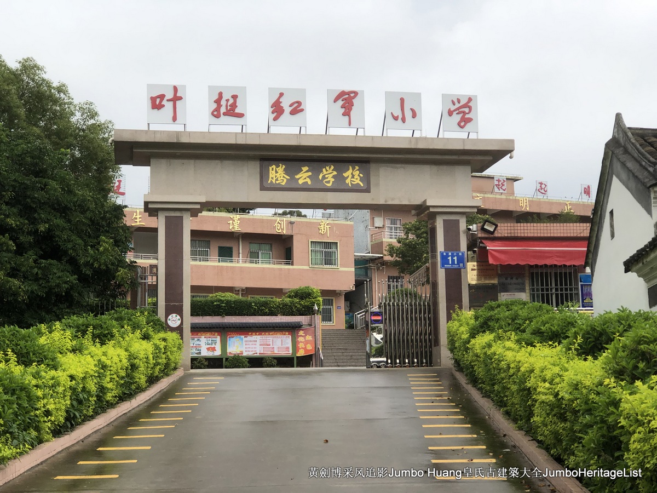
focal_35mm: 57
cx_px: 328
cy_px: 246
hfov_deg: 33.8
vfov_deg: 25.7
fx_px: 1082
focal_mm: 6.6
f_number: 2.8
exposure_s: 1/257
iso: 20
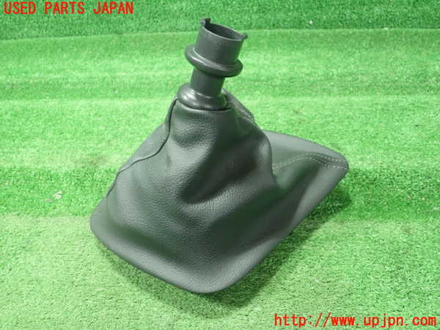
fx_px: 381
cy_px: 165
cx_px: 220
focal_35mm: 30
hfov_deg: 60.0
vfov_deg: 46.8
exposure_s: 1/125
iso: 800
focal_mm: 5.5
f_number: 2.3
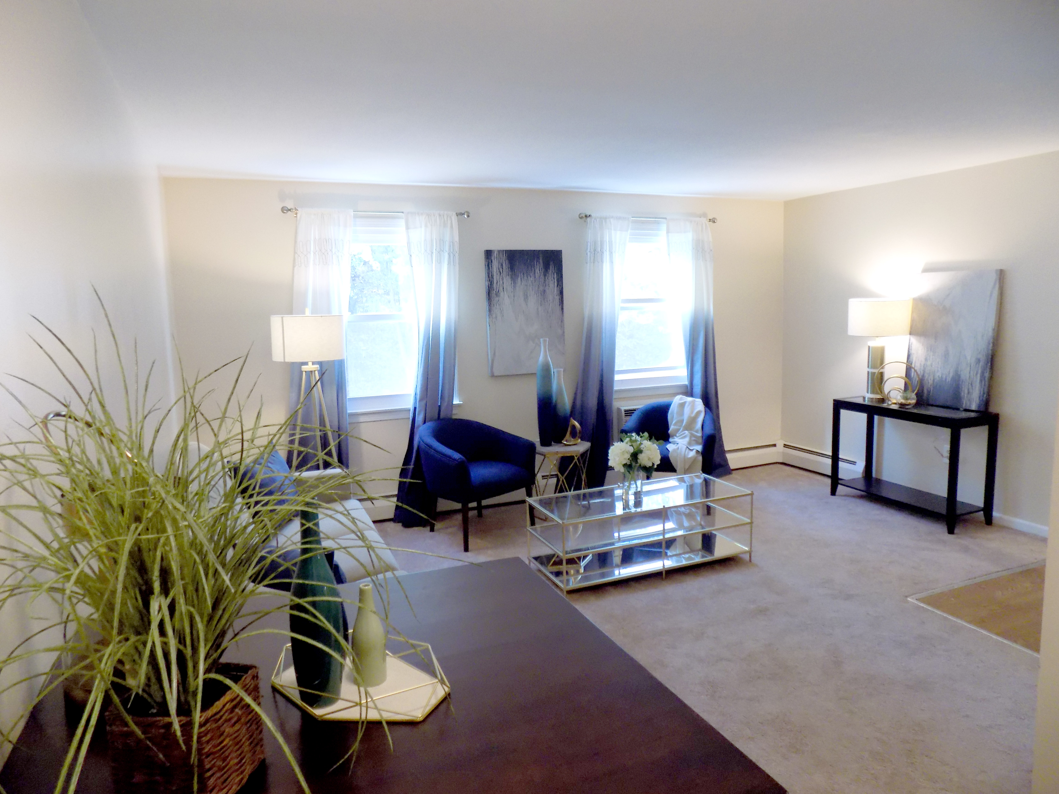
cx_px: 530
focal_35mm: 23
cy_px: 397
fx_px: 704
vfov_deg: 58.9
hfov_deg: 73.9
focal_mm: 4
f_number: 3.1
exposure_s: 1/30
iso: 250
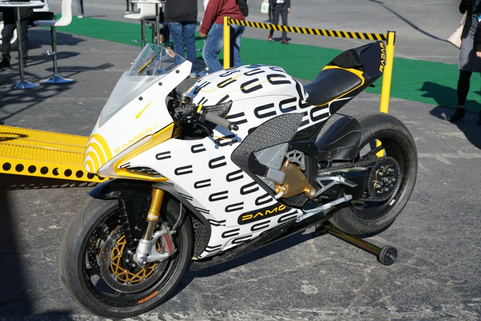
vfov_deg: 27.0
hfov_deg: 39.6
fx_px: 668
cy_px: 160
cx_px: 240
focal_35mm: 50
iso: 100
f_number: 6.3
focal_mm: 50
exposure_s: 1/500
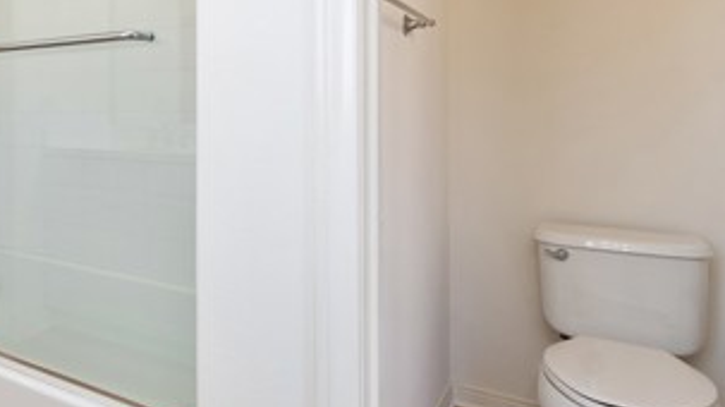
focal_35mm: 31
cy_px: 103
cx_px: 120
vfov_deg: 36.8
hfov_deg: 56.8
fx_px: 596
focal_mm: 14
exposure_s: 1/60
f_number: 4
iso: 220
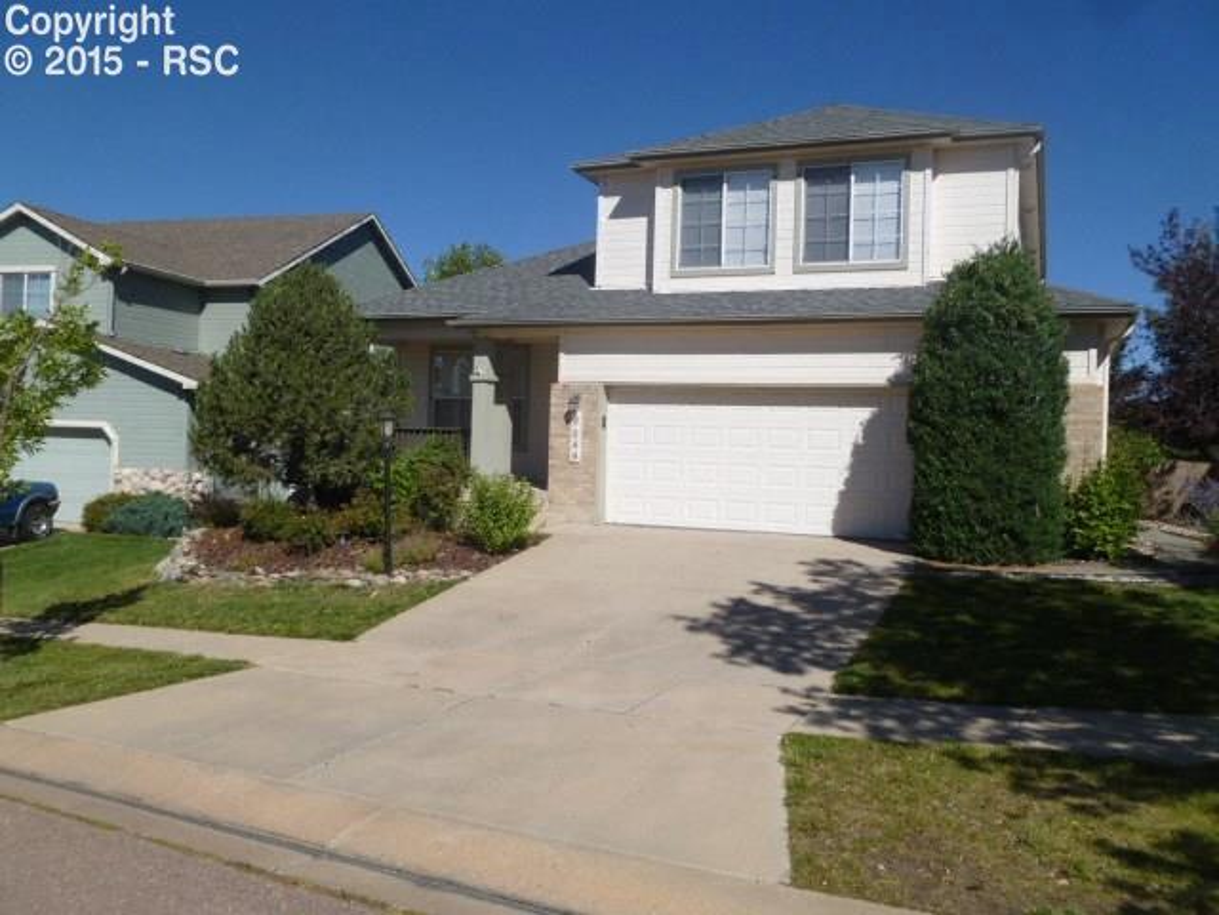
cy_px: 458
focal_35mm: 28
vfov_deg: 49.7
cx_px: 610
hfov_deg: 63.4
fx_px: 986
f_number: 10
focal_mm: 5
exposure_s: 1/160
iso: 80
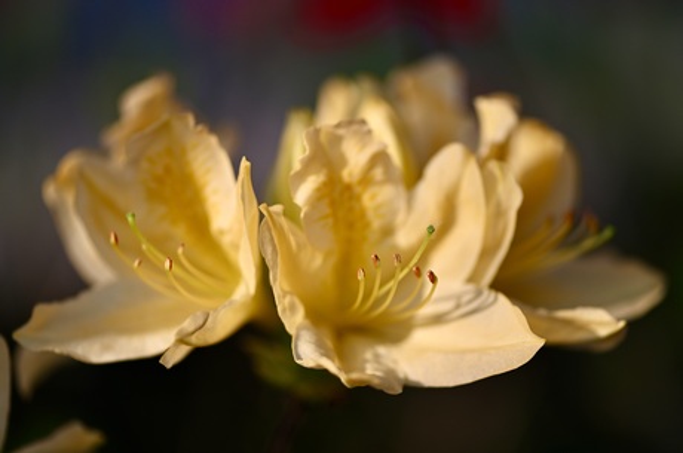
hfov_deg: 19.5
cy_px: 226
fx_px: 1989
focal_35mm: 105
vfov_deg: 13.0
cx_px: 342
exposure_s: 1/1000
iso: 100
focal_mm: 105
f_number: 3.2
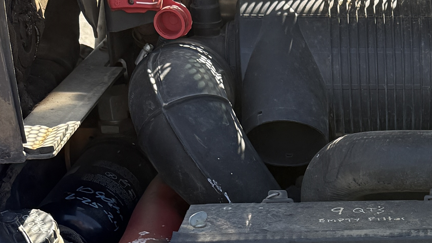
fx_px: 1008
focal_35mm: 88
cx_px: 491
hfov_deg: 22.6
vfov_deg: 13.4
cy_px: 292
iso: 100
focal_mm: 6.76
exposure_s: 1/780
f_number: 1.78
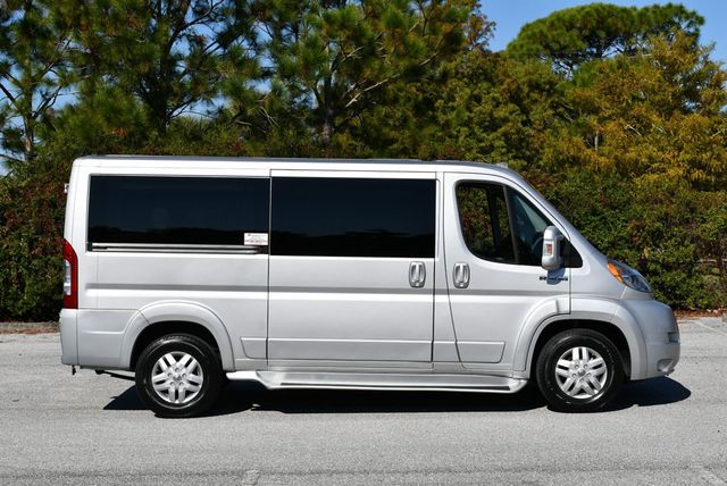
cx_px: 364
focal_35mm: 70
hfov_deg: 28.8
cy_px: 243
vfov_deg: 19.5
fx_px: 1415
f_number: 10
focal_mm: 35
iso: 100
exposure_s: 1/400
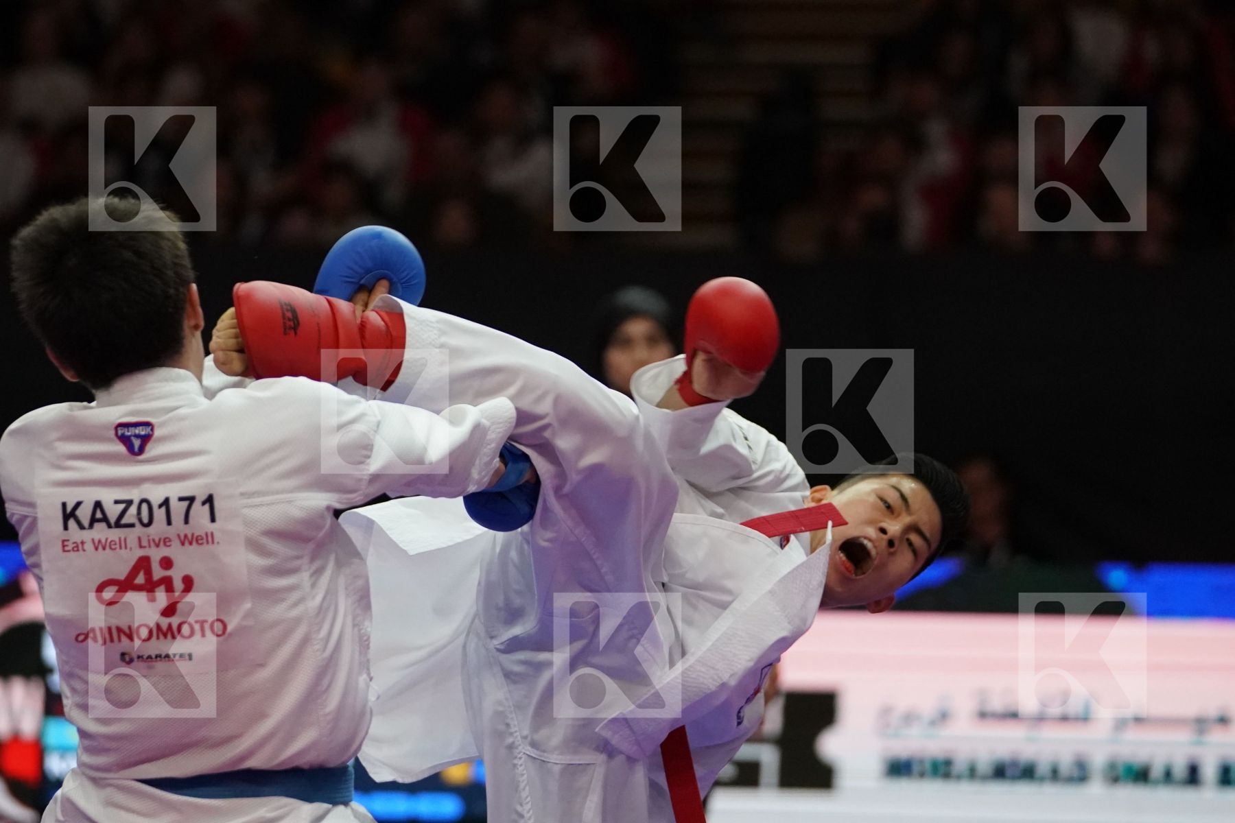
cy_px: 412
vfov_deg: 7.2
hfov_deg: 10.7
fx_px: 6586
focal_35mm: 192
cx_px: 618
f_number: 2.8
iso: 5000
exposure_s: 1/1000
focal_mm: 128
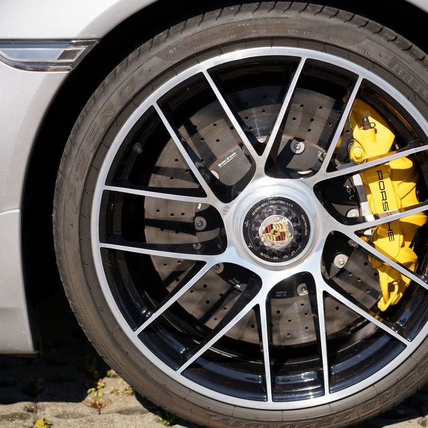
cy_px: 214
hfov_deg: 16.5
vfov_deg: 16.6
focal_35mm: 105
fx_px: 1469
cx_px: 282
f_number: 4
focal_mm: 82
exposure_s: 1/640
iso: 100
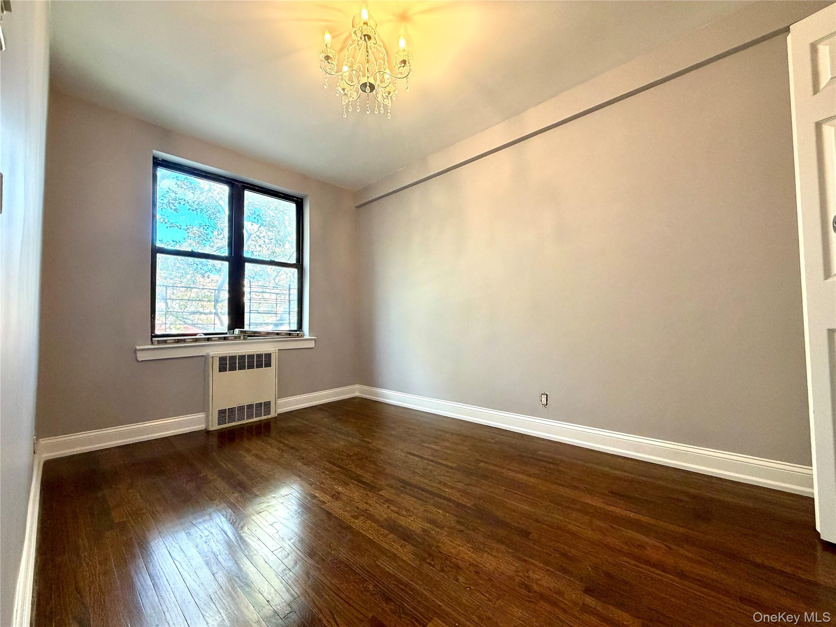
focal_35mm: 14
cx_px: 418
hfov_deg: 102.1
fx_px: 338
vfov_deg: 85.7
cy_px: 314
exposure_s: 1/60
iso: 250
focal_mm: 2.22
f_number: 2.2
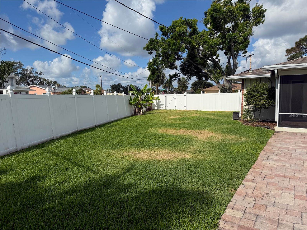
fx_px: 213
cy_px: 115
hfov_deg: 71.6
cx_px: 154
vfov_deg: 56.8
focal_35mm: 24
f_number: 1.78
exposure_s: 1/7353
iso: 80
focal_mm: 6.76
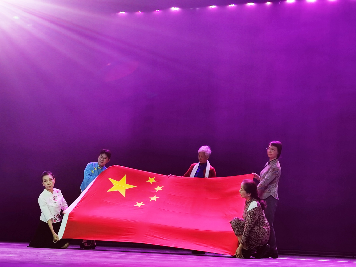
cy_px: 134
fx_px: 668
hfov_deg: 29.8
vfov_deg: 22.6
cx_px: 178
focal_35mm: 65
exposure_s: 1/185
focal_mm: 5.56
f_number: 1.6
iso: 50
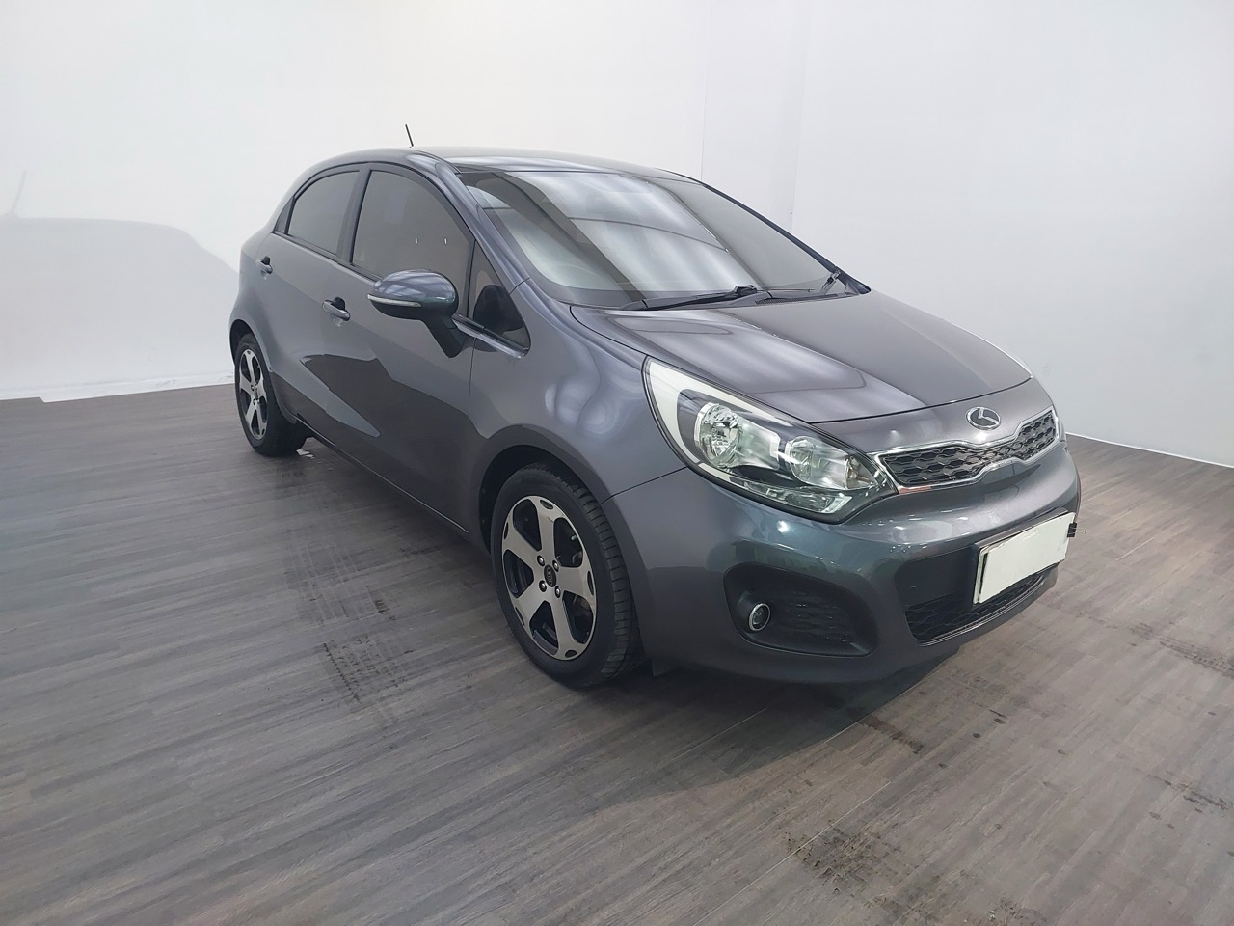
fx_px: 820
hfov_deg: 73.9
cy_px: 463
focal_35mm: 23
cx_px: 617
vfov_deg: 58.9
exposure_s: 1/50
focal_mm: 5.06
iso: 500
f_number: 1.8
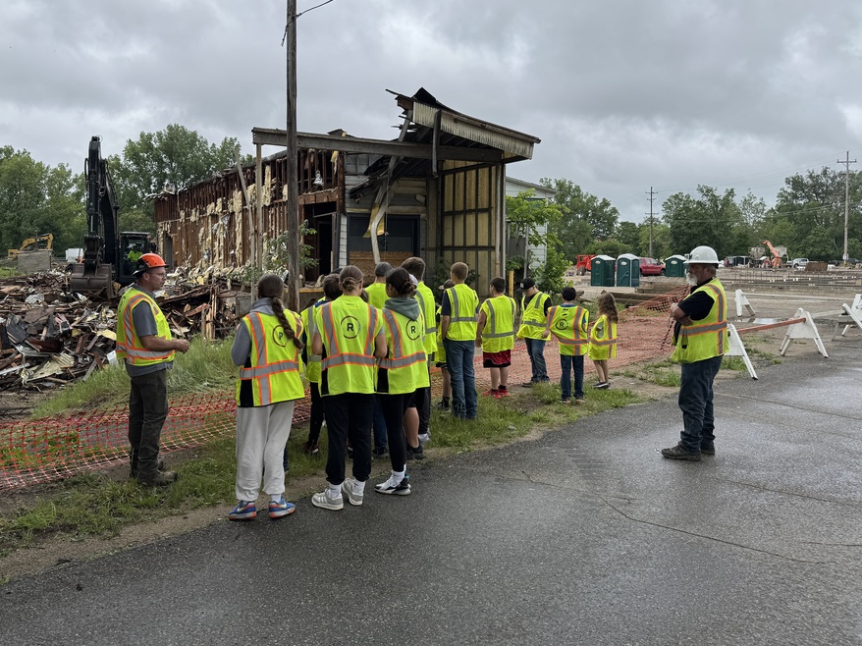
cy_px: 290
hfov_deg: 63.3
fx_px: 697
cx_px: 381
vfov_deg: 49.6
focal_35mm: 28
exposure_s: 1/2506
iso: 80
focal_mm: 6.76
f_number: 1.78
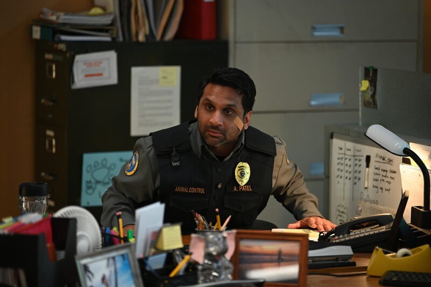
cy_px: 144
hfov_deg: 12.8
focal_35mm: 160
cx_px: 216
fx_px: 1914
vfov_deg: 8.6
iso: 1600
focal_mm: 160
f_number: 2.8
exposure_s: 1/125
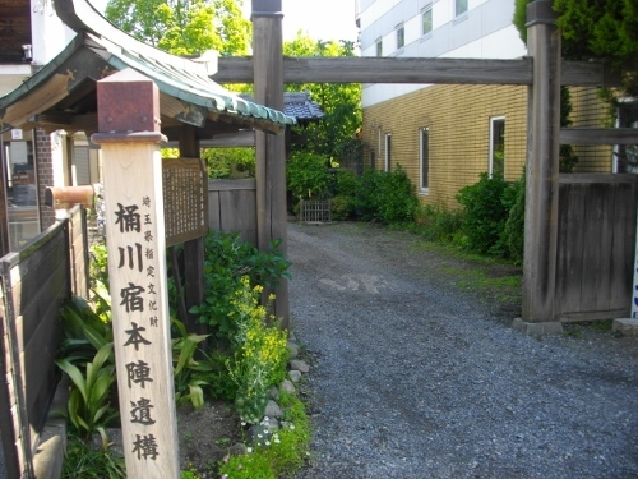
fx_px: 590
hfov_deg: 56.8
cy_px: 240
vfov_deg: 44.2
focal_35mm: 32
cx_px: 319
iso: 100
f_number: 2.9
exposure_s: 1/250
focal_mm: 5.7
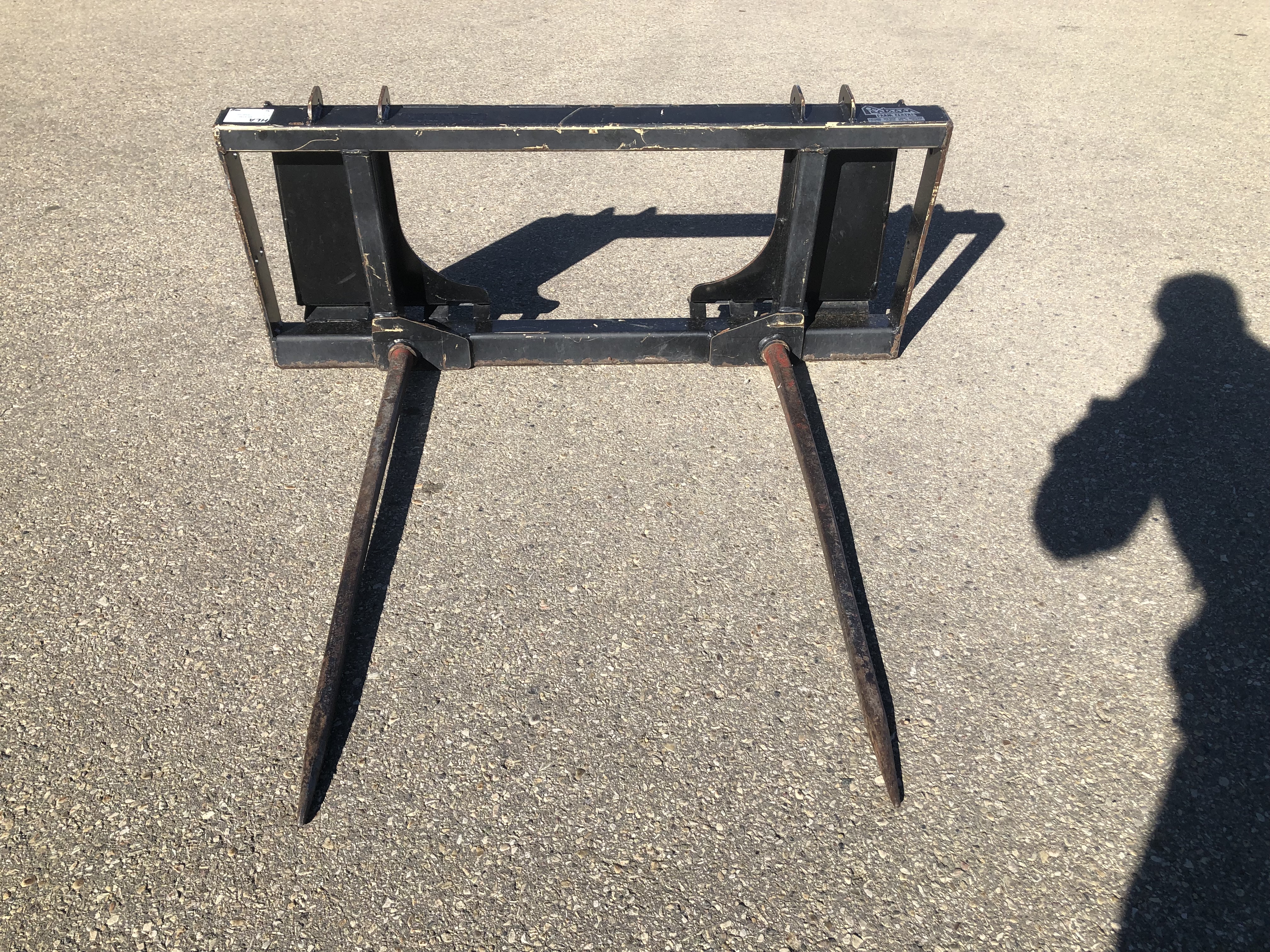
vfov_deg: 49.7
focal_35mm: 28
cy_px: 476
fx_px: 1027
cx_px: 635
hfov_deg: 63.4
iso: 20
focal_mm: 3.99
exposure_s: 1/1453
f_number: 1.8
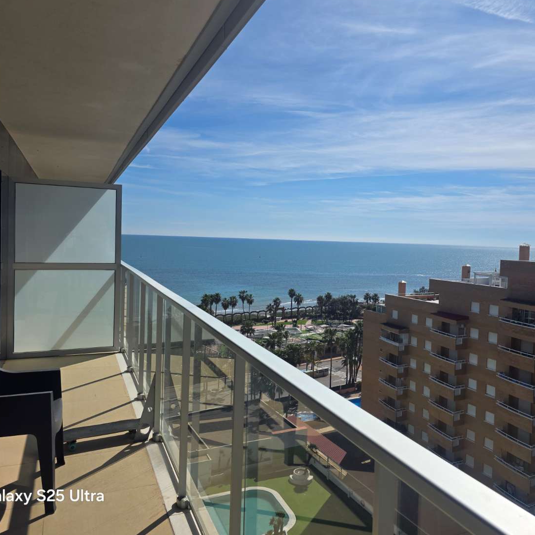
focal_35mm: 28
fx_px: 490
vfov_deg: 57.3
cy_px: 261
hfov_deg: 57.0
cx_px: 315
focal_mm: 6.3
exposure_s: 1/7944
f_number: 1.7
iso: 50
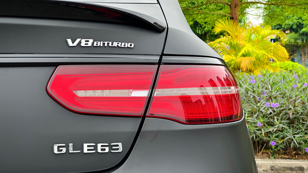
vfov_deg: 14.4
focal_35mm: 84
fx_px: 686
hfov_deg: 25.3
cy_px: 88
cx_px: 154
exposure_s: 1/99
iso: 80
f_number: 2.8
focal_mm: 9
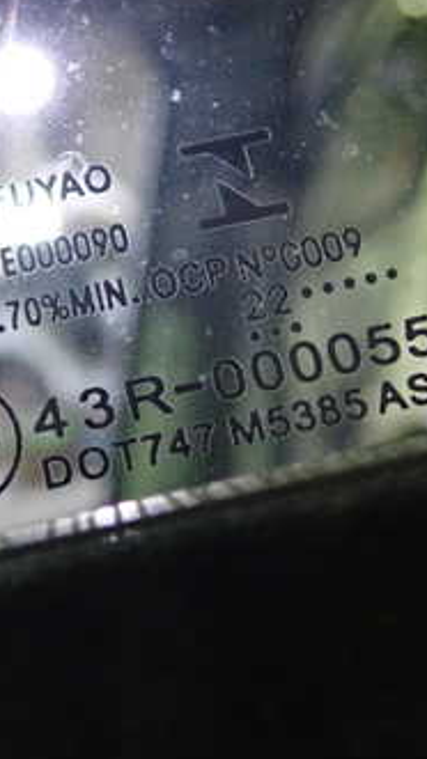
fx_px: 1430
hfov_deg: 17.0
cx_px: 168
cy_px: 337
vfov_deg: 29.7
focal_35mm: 71
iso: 800
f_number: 2.5
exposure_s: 1/30
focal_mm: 6.37
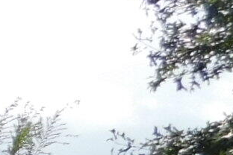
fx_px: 1126
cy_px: 427
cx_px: -607
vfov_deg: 7.2
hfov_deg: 8.4
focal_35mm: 174
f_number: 6
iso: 125
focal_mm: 4
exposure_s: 1/640
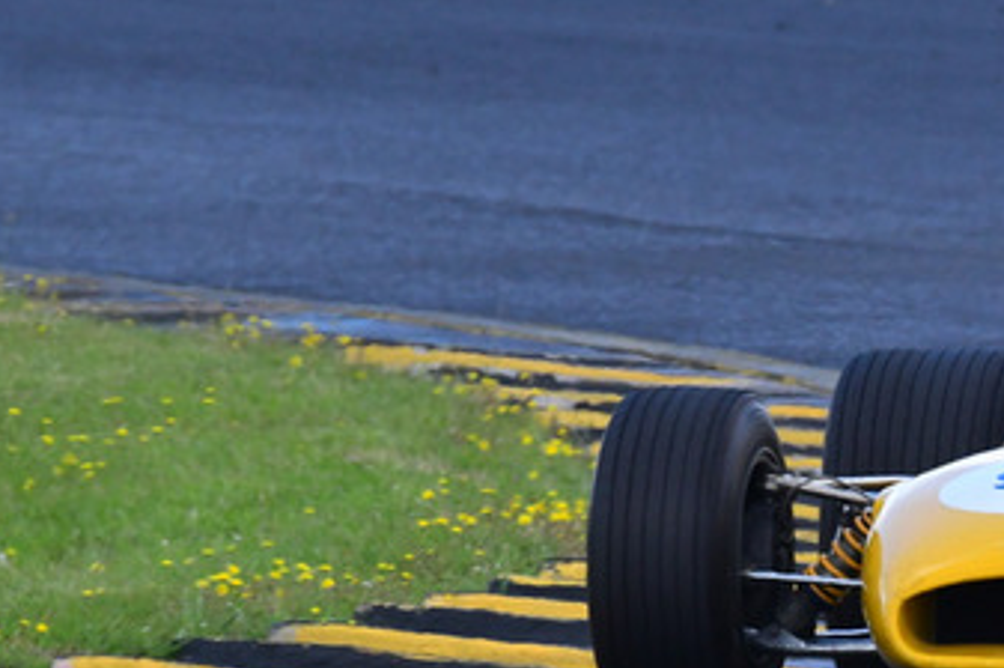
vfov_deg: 0.8
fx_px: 49677
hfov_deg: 1.2
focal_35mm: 1783
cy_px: 355
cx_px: 867
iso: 1000
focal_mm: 500
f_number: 11
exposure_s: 1/640
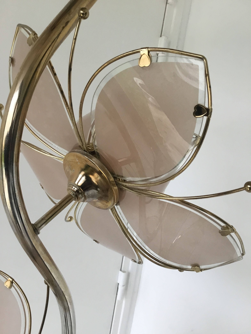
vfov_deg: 58.4
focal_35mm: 31
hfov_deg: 45.4
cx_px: 126
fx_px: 300
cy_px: 167
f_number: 2.4
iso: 40
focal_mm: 3.3
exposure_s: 1/33
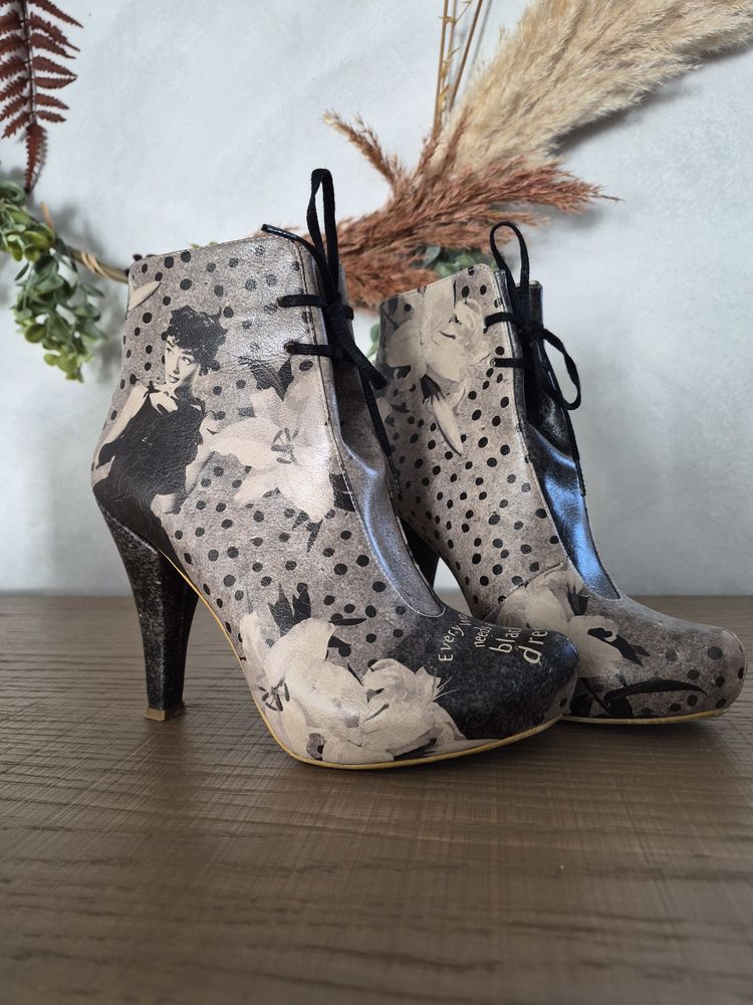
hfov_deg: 58.9
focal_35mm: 23
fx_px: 667
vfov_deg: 73.9
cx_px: 376
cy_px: 502
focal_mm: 5.4
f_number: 1.8
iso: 400
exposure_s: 1/100
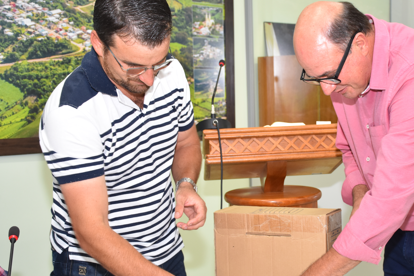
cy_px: 174
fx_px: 759
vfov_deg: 20.6
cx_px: 282
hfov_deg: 30.2
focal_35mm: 66
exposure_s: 1/60
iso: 720
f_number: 4
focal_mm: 30
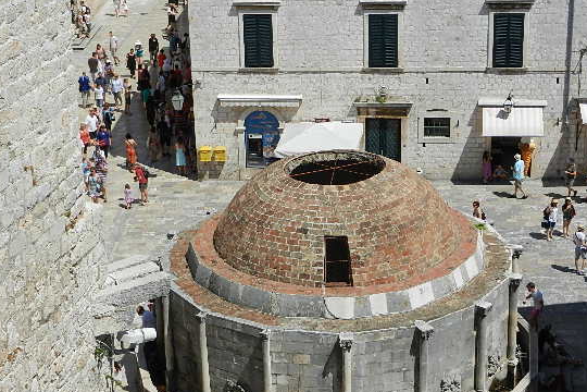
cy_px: 216
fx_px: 1207
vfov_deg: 18.4
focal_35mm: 74
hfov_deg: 27.3
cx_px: 287
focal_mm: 10.9
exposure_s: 1/1600
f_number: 4.5
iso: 160
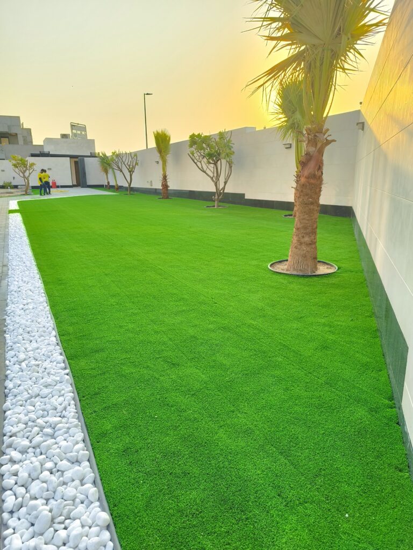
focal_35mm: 23
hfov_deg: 58.9
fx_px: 366
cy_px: 275
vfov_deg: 73.9
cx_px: 206
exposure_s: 1/121
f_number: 1.65
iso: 50
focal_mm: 6.14
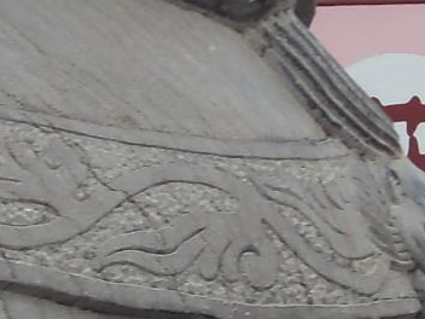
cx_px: -69
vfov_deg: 6.5
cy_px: 147
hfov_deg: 8.6
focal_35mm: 227
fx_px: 2787
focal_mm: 6.6
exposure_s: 1/90
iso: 100
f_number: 3.5
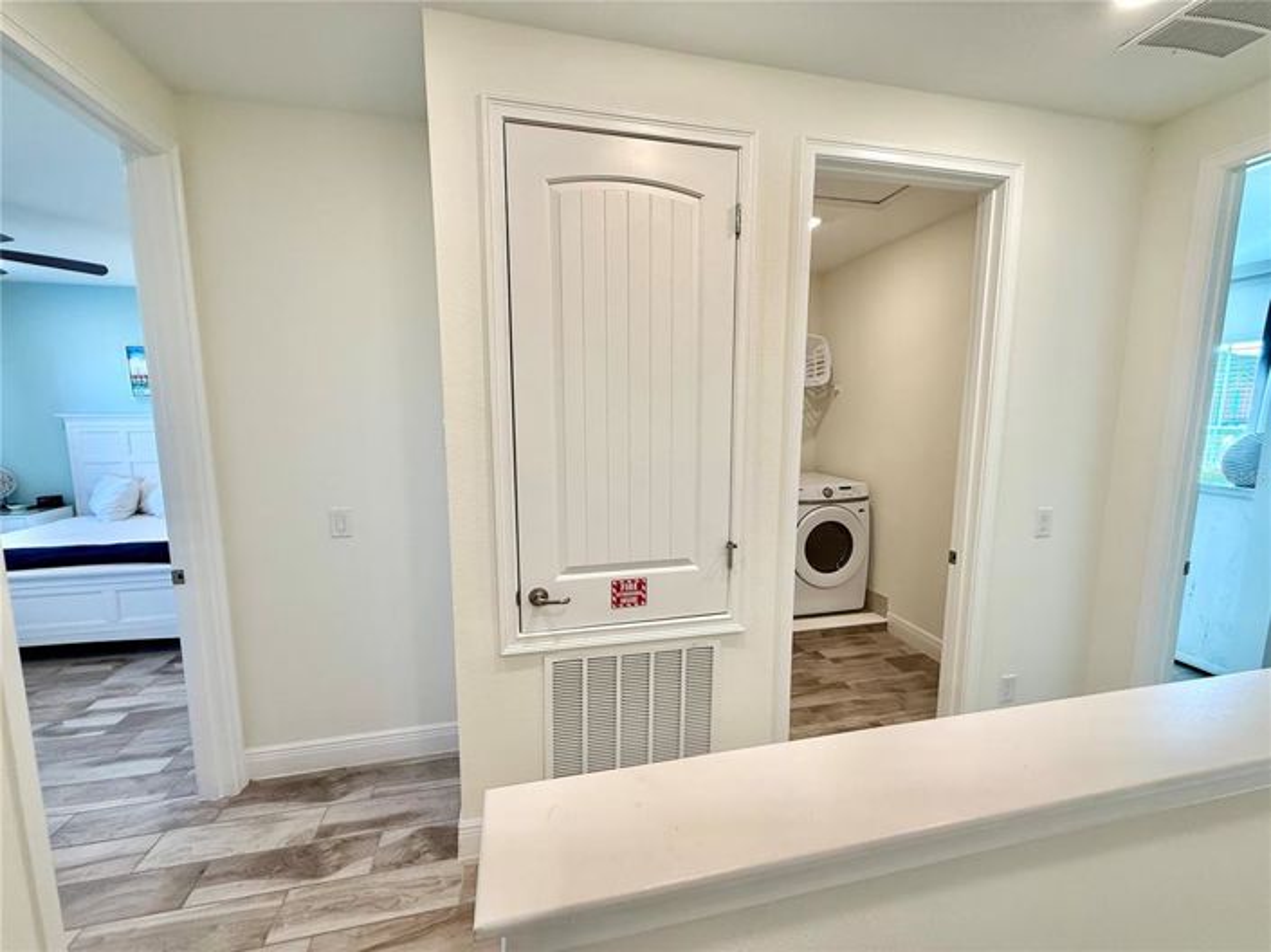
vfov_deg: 85.6
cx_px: 636
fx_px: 514
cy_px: 476
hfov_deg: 102.1
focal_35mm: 14
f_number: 2.2
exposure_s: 1/120
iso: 125
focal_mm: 2.22
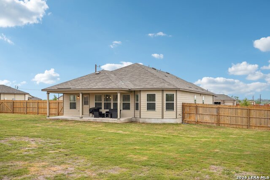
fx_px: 263
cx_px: 135
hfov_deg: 54.4
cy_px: 90
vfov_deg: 37.9
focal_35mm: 35
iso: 100
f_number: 8
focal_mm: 35
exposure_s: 1/200
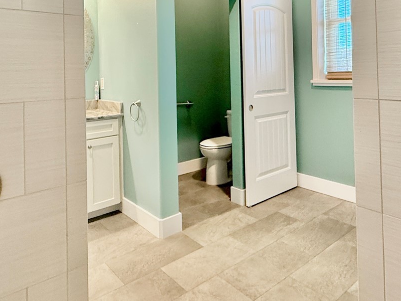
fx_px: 324
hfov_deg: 63.4
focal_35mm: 28
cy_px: 66
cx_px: 216
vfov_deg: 47.4
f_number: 2.2
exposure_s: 1/60
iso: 320
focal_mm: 2.22
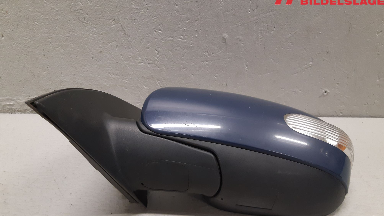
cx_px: 196
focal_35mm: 29
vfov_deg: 40.1
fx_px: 295
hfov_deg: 66.1
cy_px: 120
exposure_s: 1/50
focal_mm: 3.93
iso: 200
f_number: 1.7
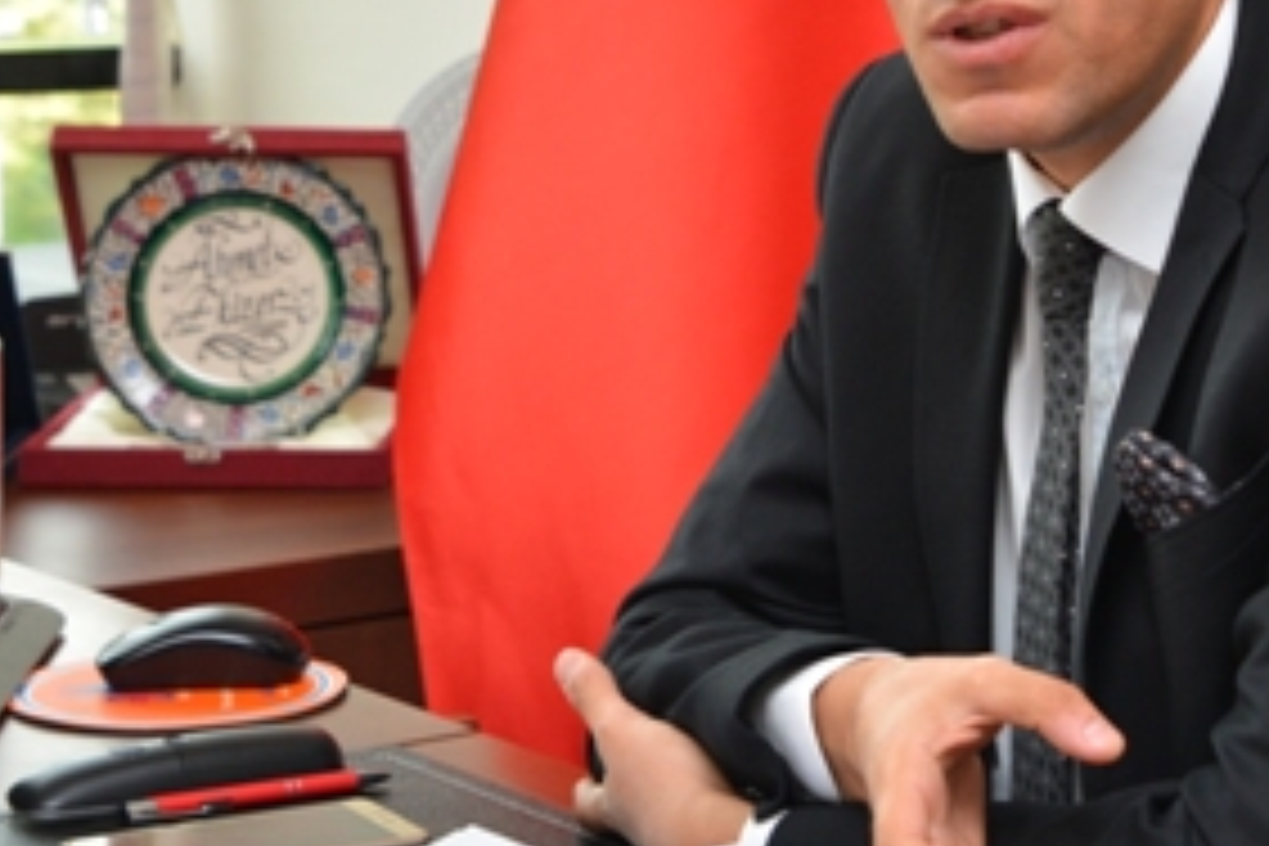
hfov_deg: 16.1
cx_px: 940
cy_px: 106
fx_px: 4476
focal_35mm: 127
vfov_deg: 10.7
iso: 1000
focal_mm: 56
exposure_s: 1/60
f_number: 7.1
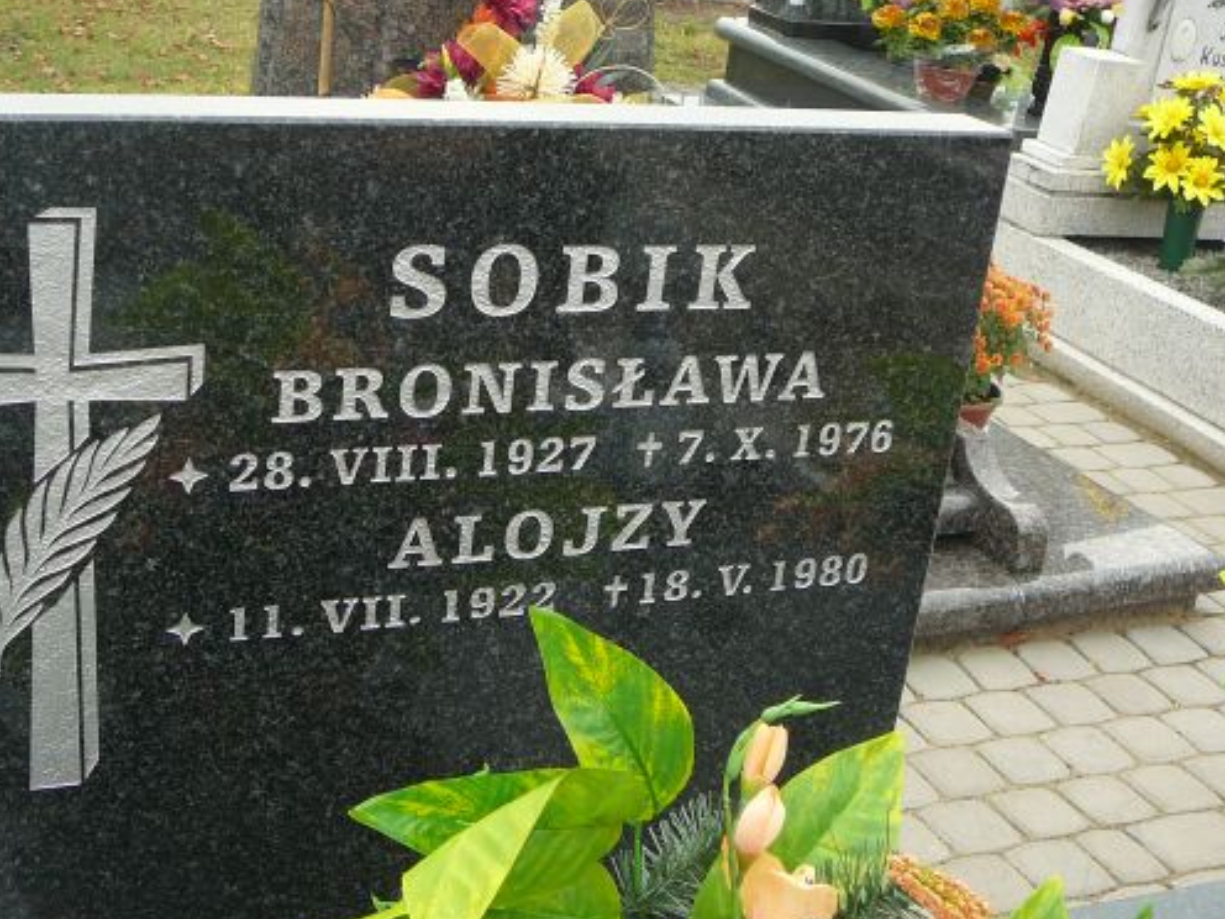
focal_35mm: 49
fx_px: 1734
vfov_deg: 29.7
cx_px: 496
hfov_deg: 38.8
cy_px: 474
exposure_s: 1/125
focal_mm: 5.6
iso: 80
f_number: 3
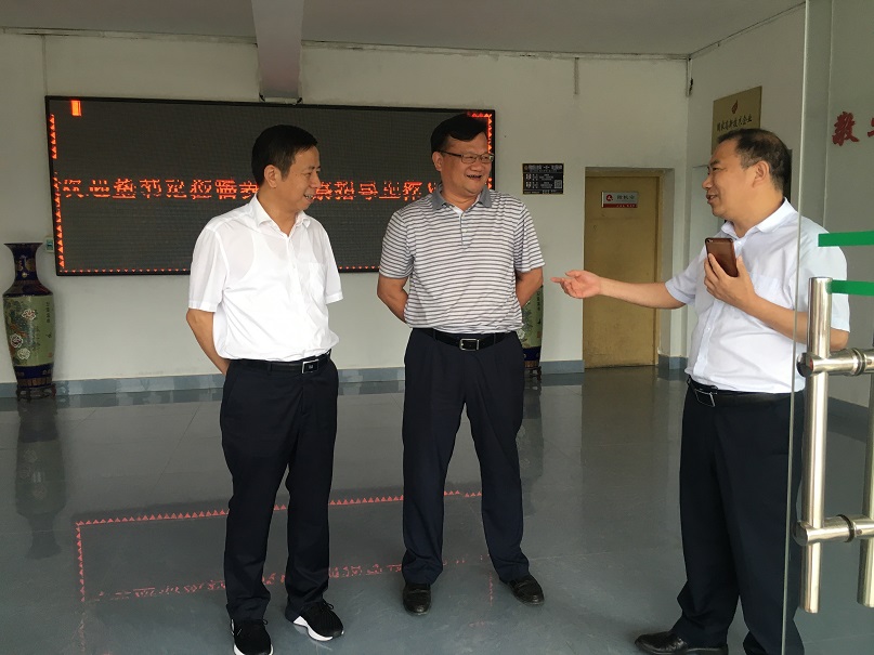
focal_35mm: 29
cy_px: 328
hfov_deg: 61.7
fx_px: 732
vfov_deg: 48.2
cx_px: 437
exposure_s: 1/33
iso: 40
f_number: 2.2
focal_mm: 4.15
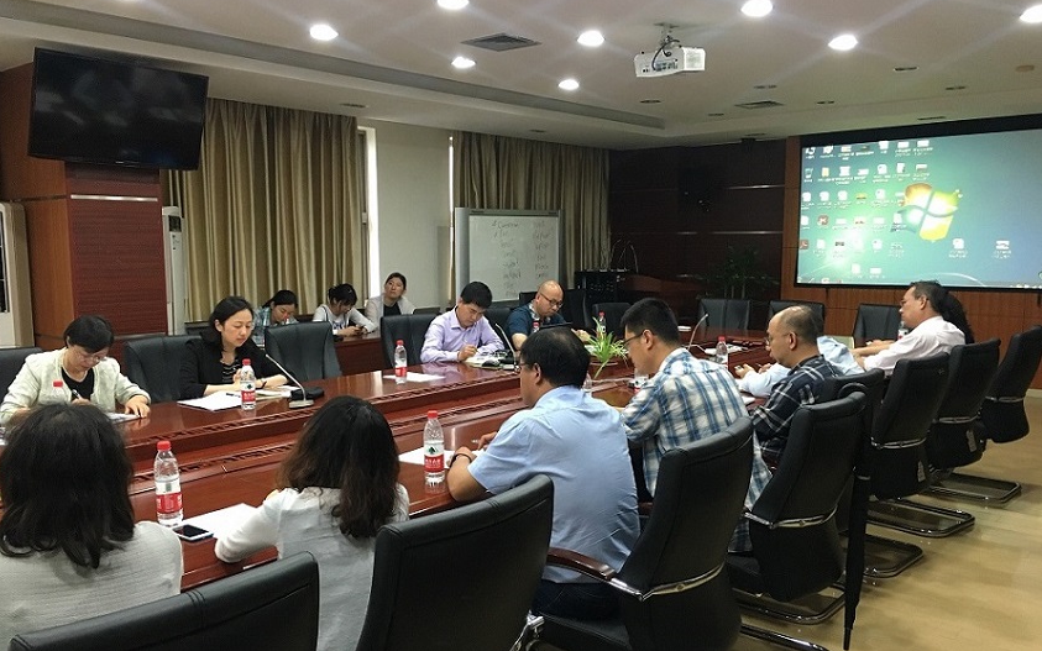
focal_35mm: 31
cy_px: 348
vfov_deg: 40.6
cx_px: 518
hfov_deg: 61.2
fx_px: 880
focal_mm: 4.15
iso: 200
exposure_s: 1/33
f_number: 2.2
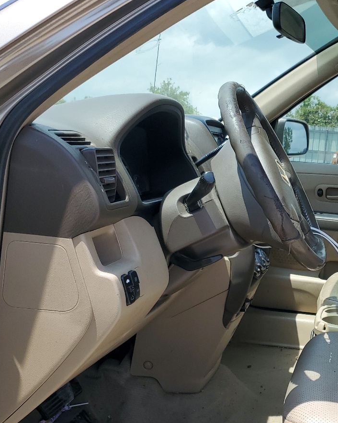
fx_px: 575
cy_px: 278
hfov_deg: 30.6
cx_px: 330
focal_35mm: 46
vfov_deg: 39.9
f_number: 1.5
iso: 50
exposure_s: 1/1667
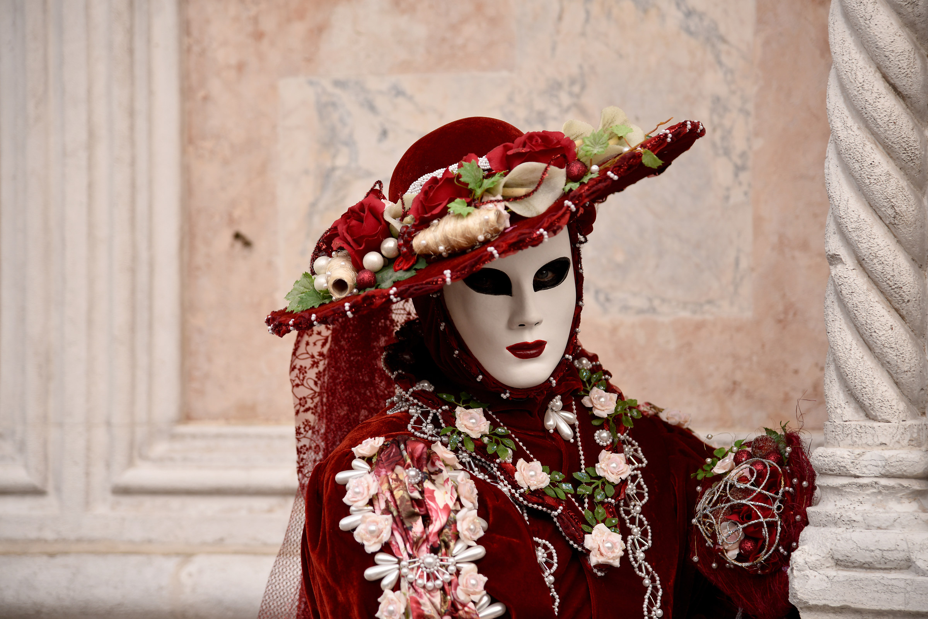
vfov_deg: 11.4
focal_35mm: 120
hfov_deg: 17.1
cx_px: 464
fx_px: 3094
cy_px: 310
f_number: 4
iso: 100
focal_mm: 120
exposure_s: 1/250
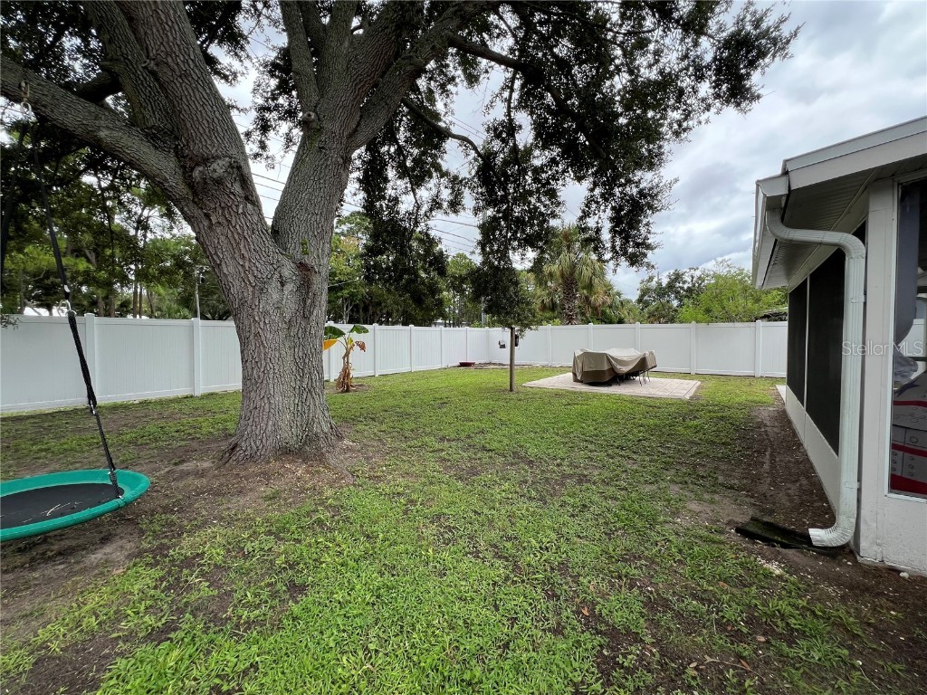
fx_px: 348
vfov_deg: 89.9
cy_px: 348
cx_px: 464
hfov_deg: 106.2
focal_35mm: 13
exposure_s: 1/477
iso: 32
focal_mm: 1.57
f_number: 1.8
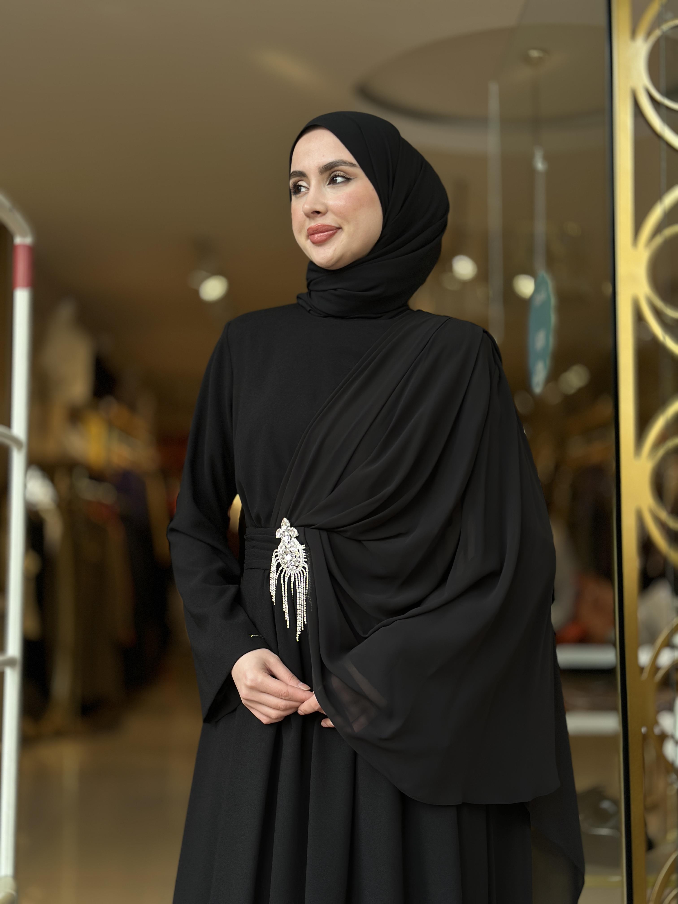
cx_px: 339
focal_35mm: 48
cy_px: 452
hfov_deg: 30.3
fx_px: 1254
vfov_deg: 39.7
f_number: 1.78
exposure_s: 1/328
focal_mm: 6.86
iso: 80
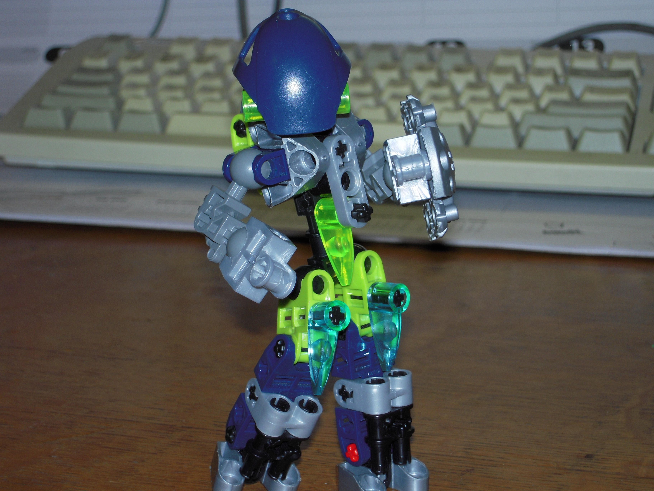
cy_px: 246
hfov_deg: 20.0
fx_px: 1852
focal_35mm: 98
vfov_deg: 15.1
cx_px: 327
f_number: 5.3
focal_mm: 17.4
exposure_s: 1/60
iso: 100
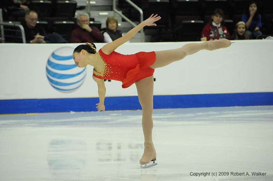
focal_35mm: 300
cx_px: 136
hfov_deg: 6.9
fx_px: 2272
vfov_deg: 4.6
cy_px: 90
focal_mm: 200
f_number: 5.6
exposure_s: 1/1000
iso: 3200
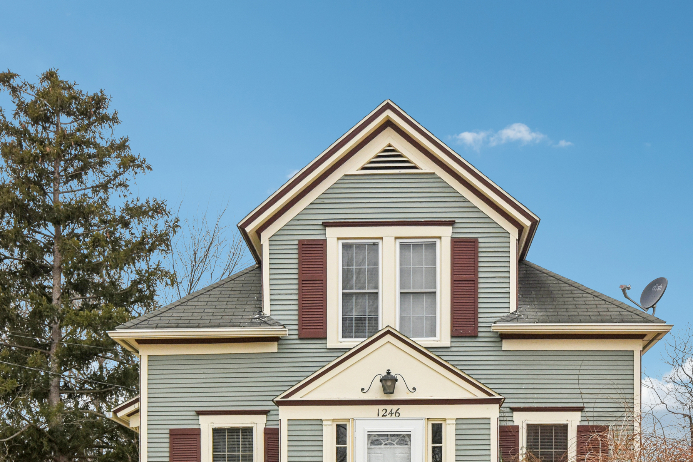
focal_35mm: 50
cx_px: 391
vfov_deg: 26.6
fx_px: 962
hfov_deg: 39.5
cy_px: 354
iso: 640
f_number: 8
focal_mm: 20
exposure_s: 1/1000
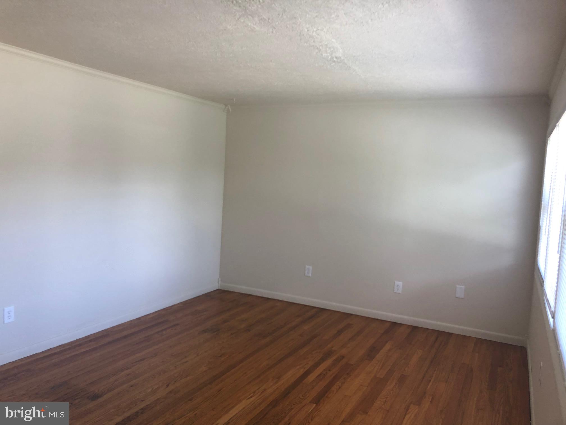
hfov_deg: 63.4
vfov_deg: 49.7
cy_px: 212
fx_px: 458
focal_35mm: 28
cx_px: 283
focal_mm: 3.99
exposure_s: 1/40
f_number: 1.8
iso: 25
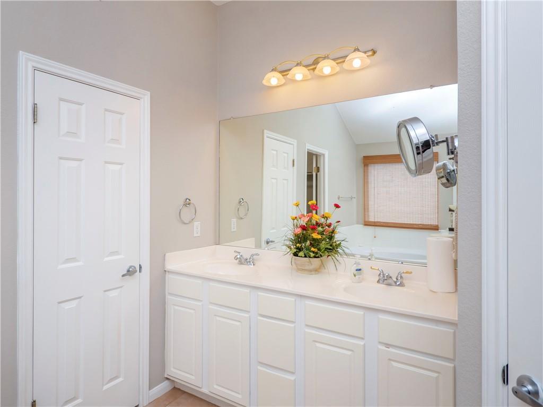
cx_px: 272
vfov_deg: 65.9
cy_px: 204
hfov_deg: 81.8
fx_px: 314
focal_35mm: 20
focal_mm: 10
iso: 500
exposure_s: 1/60
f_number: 5
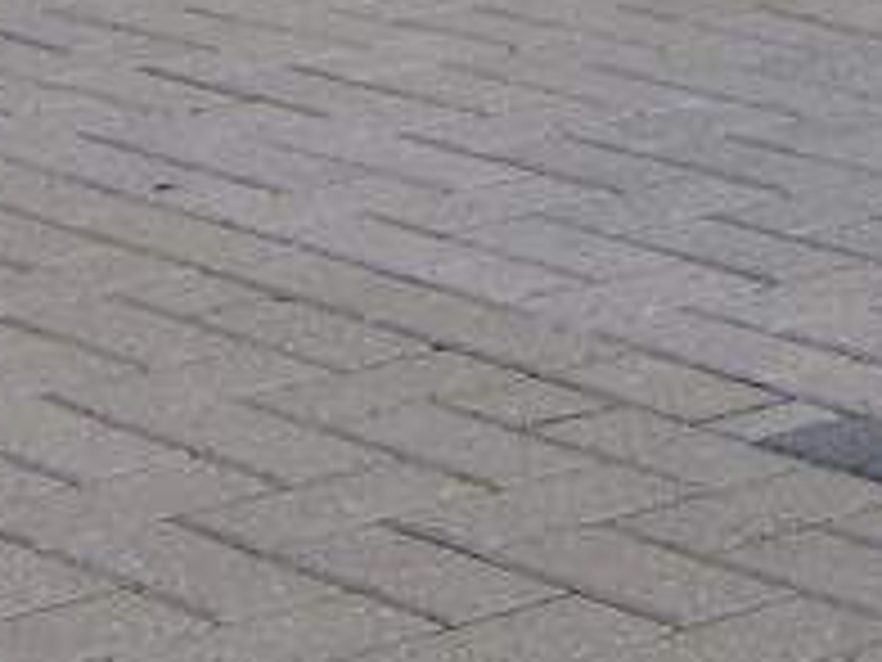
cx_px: 652
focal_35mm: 155
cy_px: -621
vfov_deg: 9.1
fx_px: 3949
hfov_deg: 12.7
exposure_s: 1/104
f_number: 5.6
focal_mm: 9.86
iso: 71
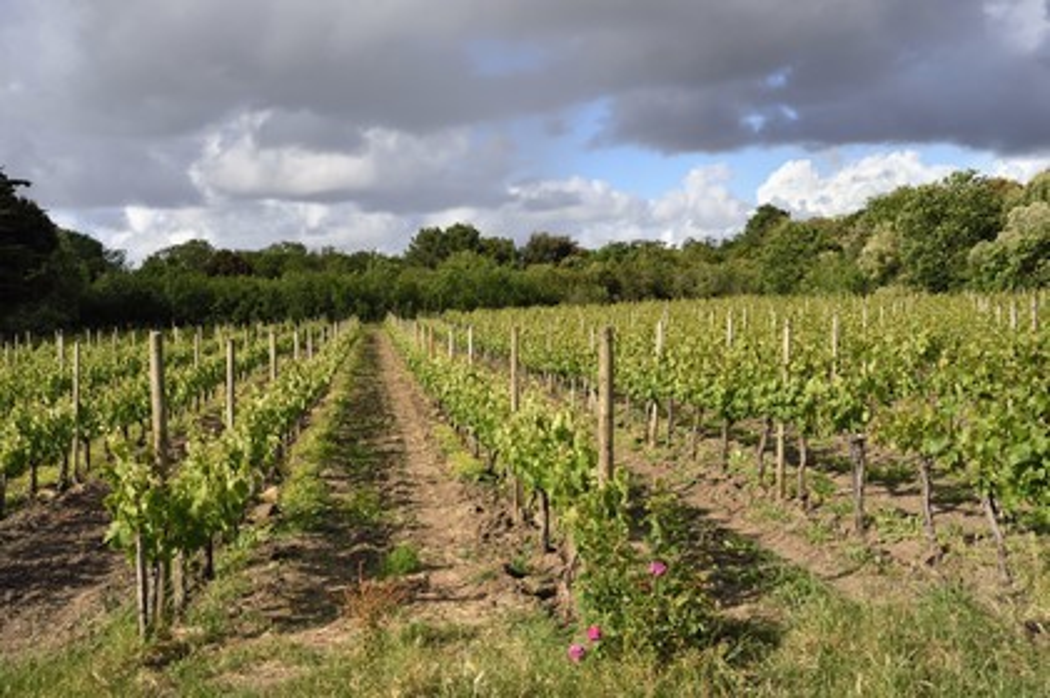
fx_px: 1166
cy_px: 349
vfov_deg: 33.3
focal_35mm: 40
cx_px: 525
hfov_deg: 48.5
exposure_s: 1/1000
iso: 200
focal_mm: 40
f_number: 7.1
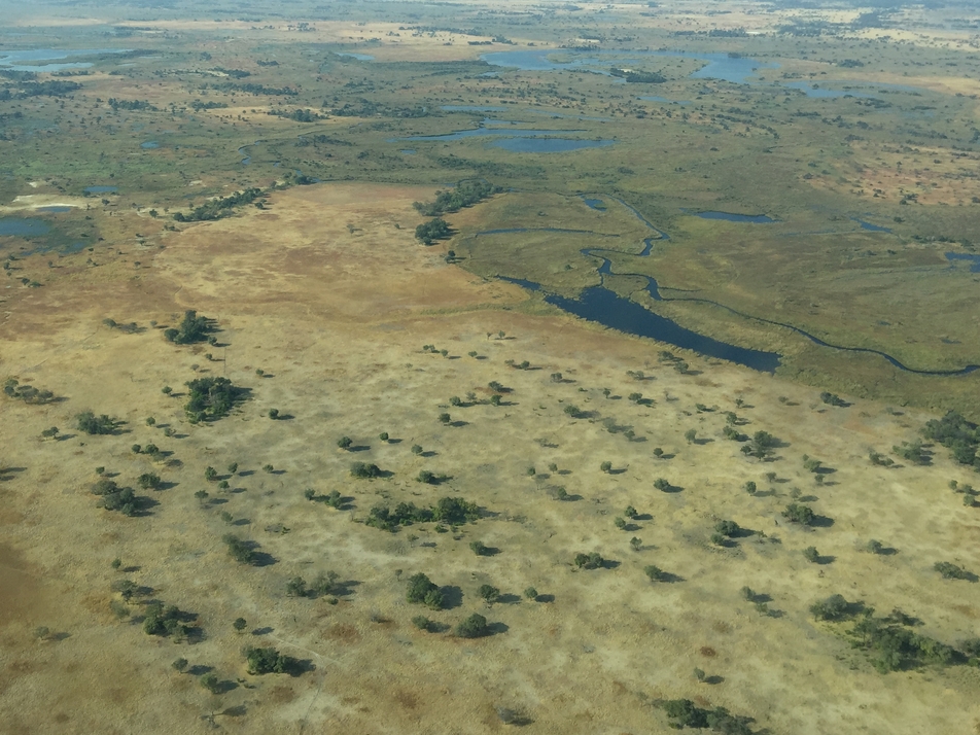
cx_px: 371
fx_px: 1104
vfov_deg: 36.7
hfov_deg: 47.5
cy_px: 286
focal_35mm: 39
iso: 32
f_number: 2.2
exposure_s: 1/1522
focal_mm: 4.15
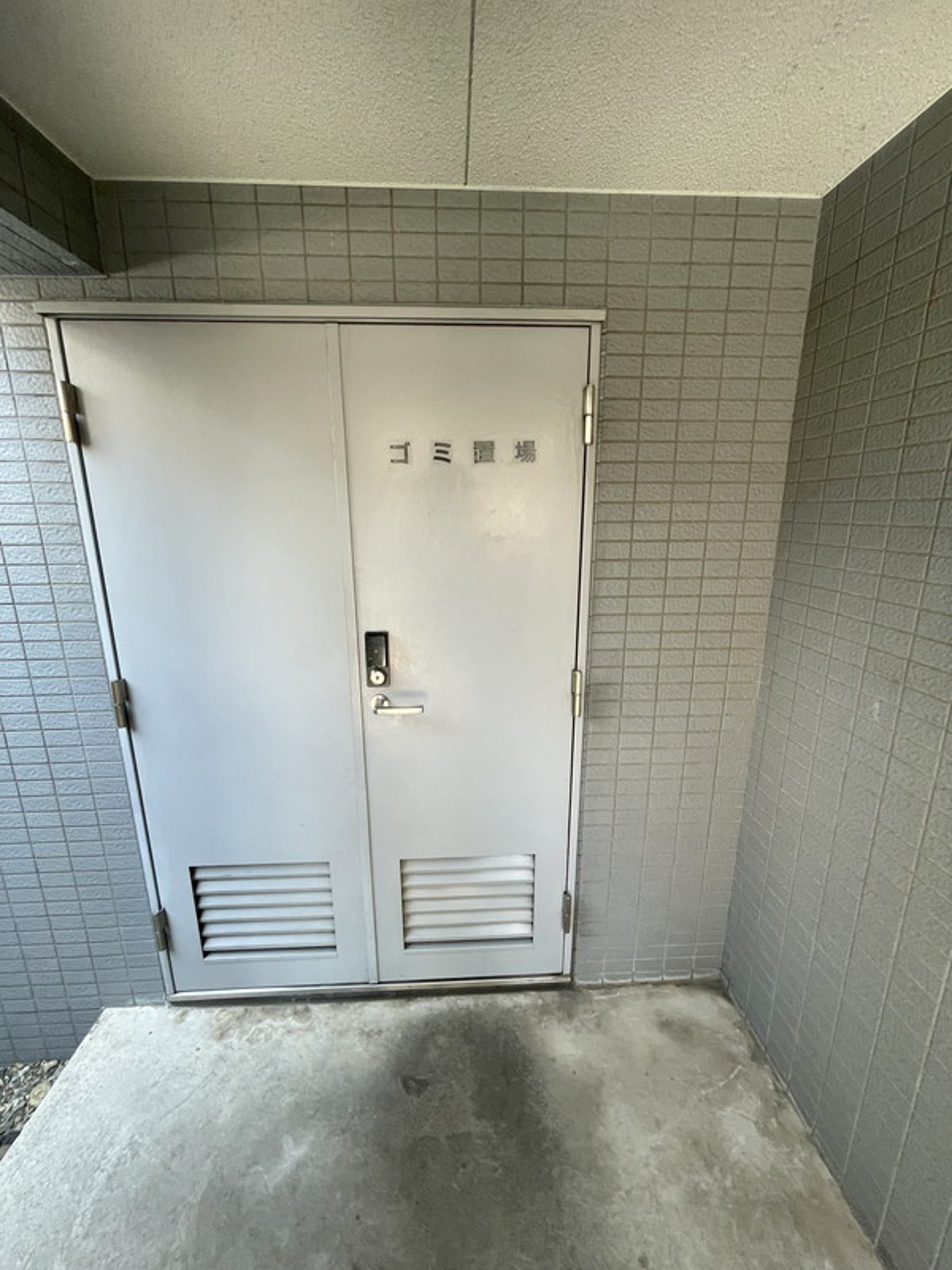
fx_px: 513
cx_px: 476
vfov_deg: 102.1
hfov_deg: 85.7
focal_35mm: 14
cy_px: 635
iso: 100
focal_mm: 1.55
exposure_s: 1/99
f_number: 2.4
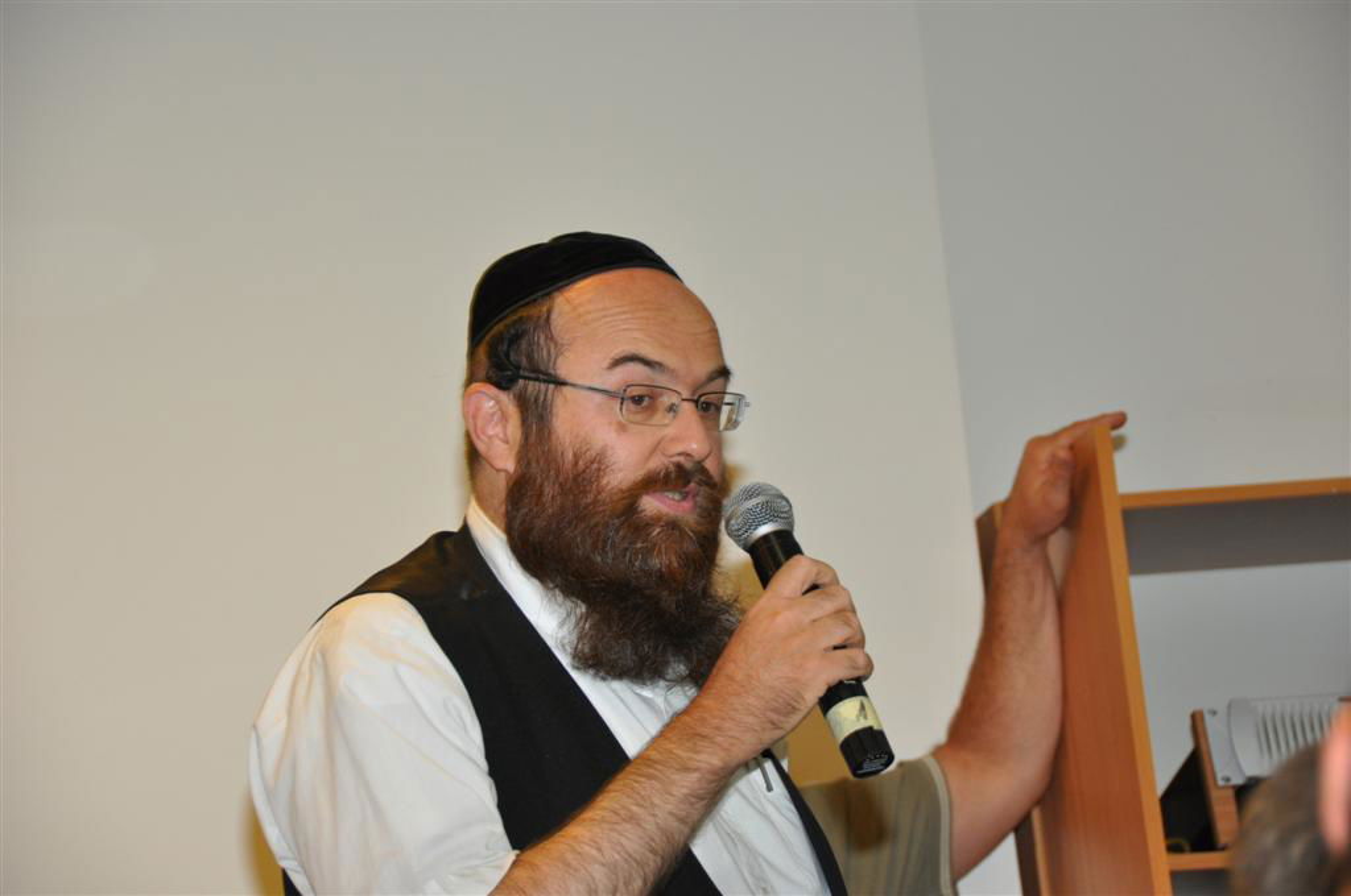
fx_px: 5060
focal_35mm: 135
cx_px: 676
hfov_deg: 15.2
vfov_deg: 10.1
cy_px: 448
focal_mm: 90
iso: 800
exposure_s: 1/60
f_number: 5.3
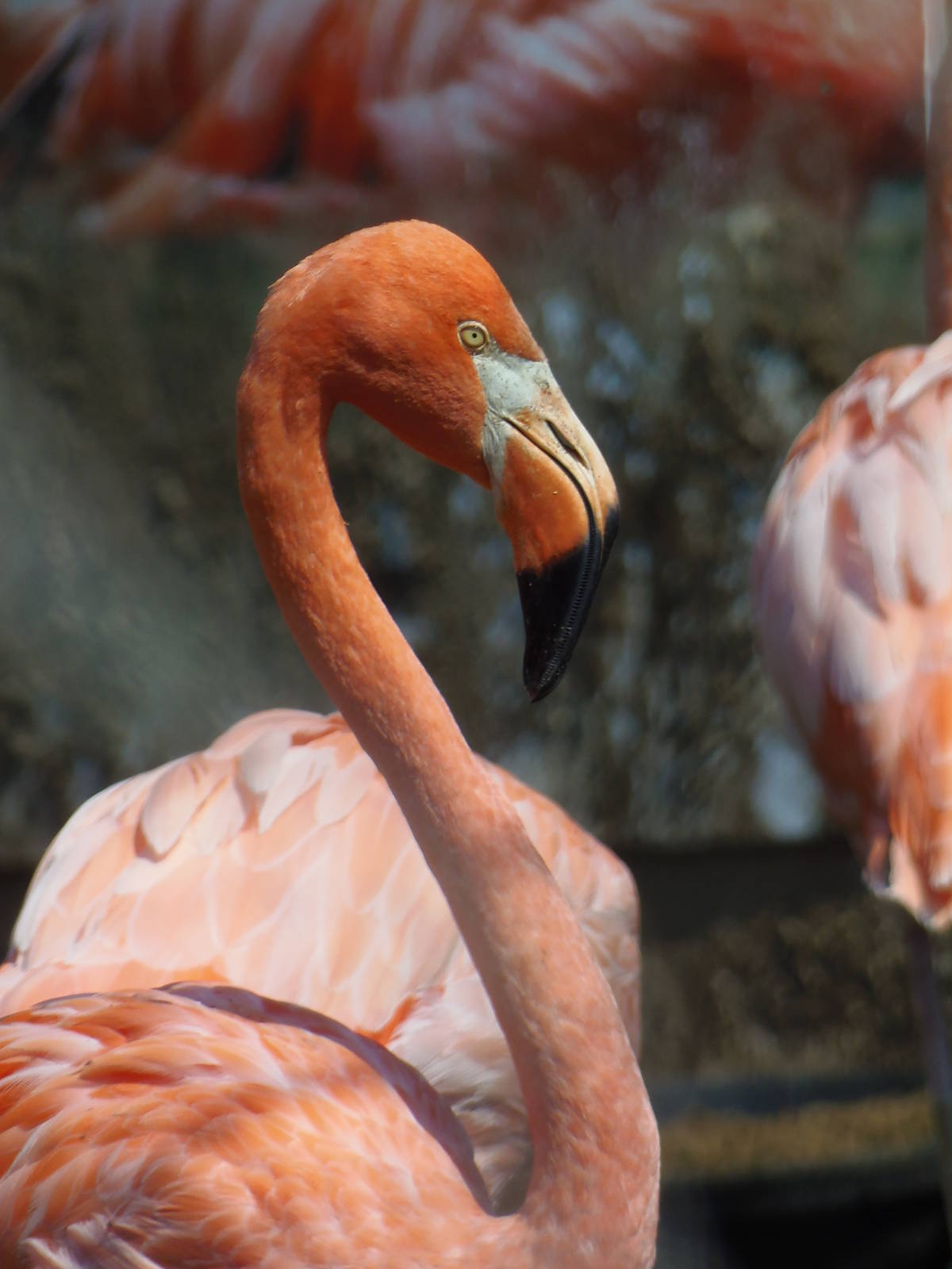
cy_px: 634
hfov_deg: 1.7
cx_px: 476
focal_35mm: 864
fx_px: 31682
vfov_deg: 2.3
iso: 64
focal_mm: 154.8
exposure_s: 1/640
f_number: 5.7
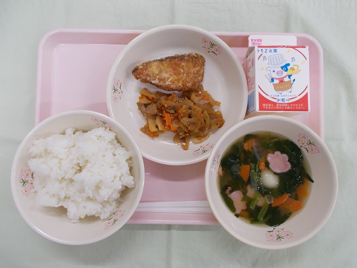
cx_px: 178
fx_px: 268
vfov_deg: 53.1
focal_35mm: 26
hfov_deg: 67.3
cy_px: 134
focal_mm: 4.6
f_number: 3.2
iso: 80
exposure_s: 1/30
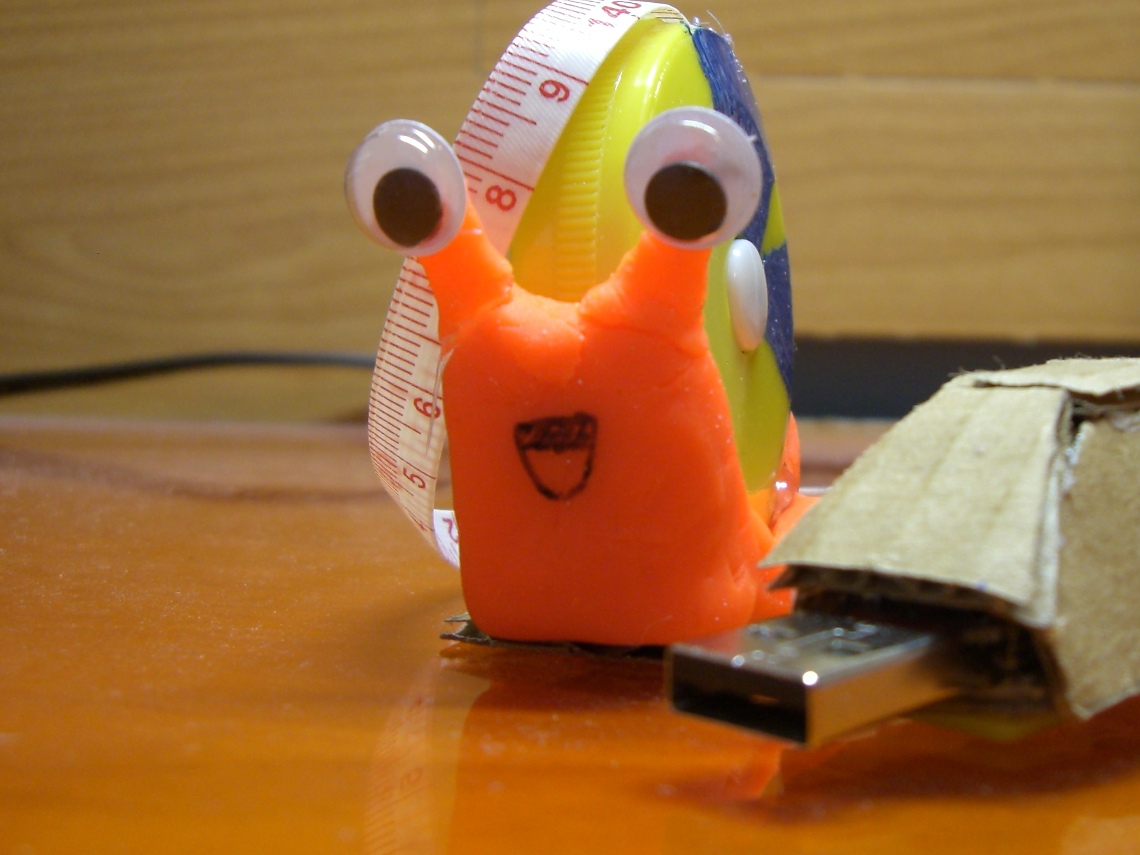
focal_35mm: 53
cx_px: 722
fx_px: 1745
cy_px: 357
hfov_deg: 35.9
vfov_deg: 27.5
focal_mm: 6.2
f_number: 2.7
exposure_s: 1/10
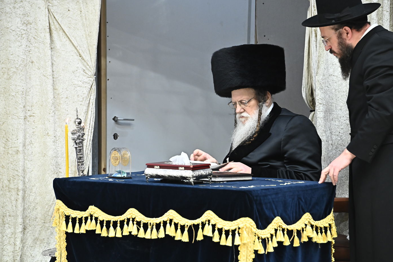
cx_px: 197
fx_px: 2205
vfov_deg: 6.8
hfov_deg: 10.2
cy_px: 130
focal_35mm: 202
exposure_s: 1/200
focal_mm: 200
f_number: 7.1
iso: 3200
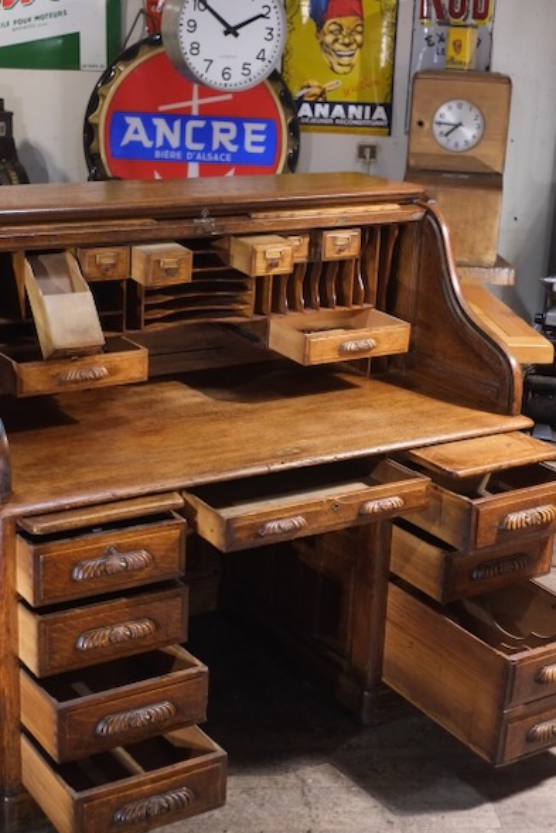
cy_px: 419
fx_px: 1250
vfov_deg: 36.9
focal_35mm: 54
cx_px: 276
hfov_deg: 25.1
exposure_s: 1/125
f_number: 3.6
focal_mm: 35
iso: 3200
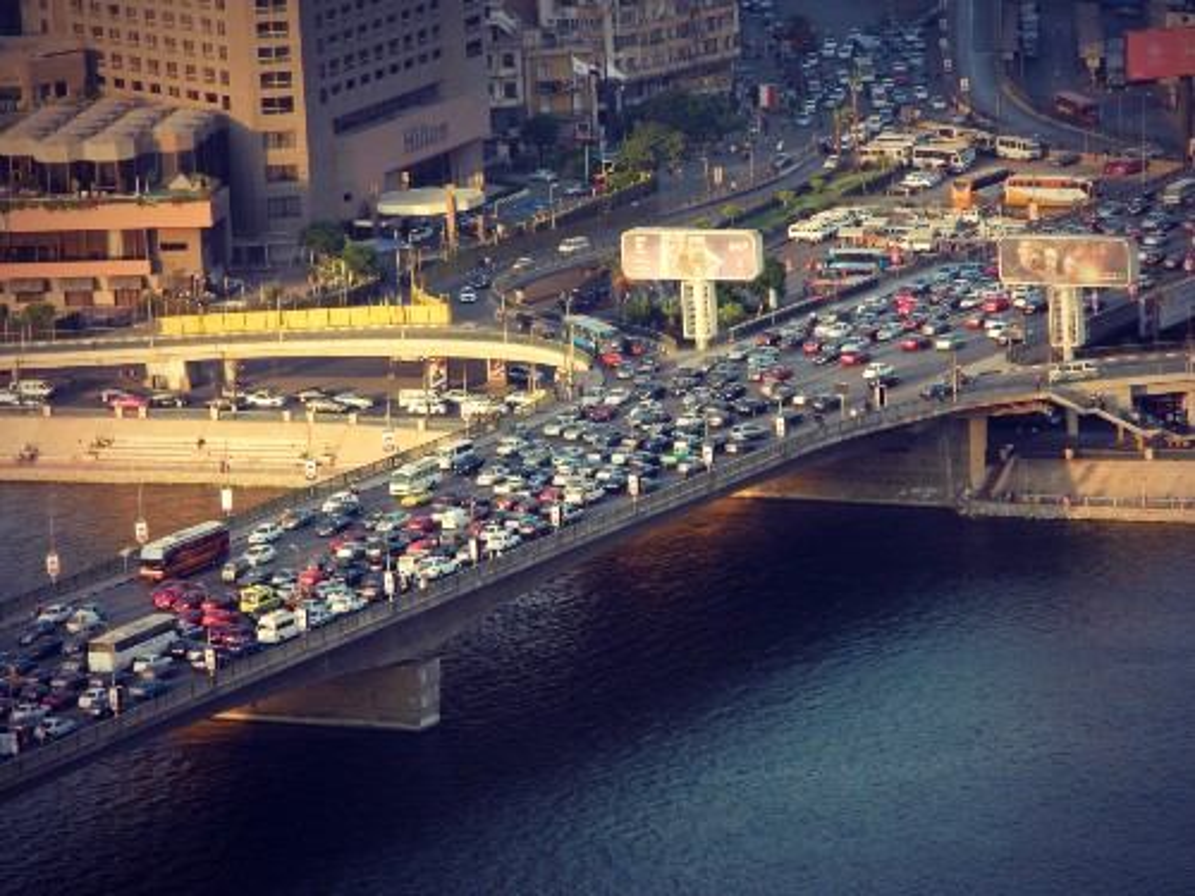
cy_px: 448
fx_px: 7629
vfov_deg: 6.7
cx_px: 598
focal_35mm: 221
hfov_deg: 9.0
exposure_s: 1/80
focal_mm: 39.7
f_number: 5.4
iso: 80
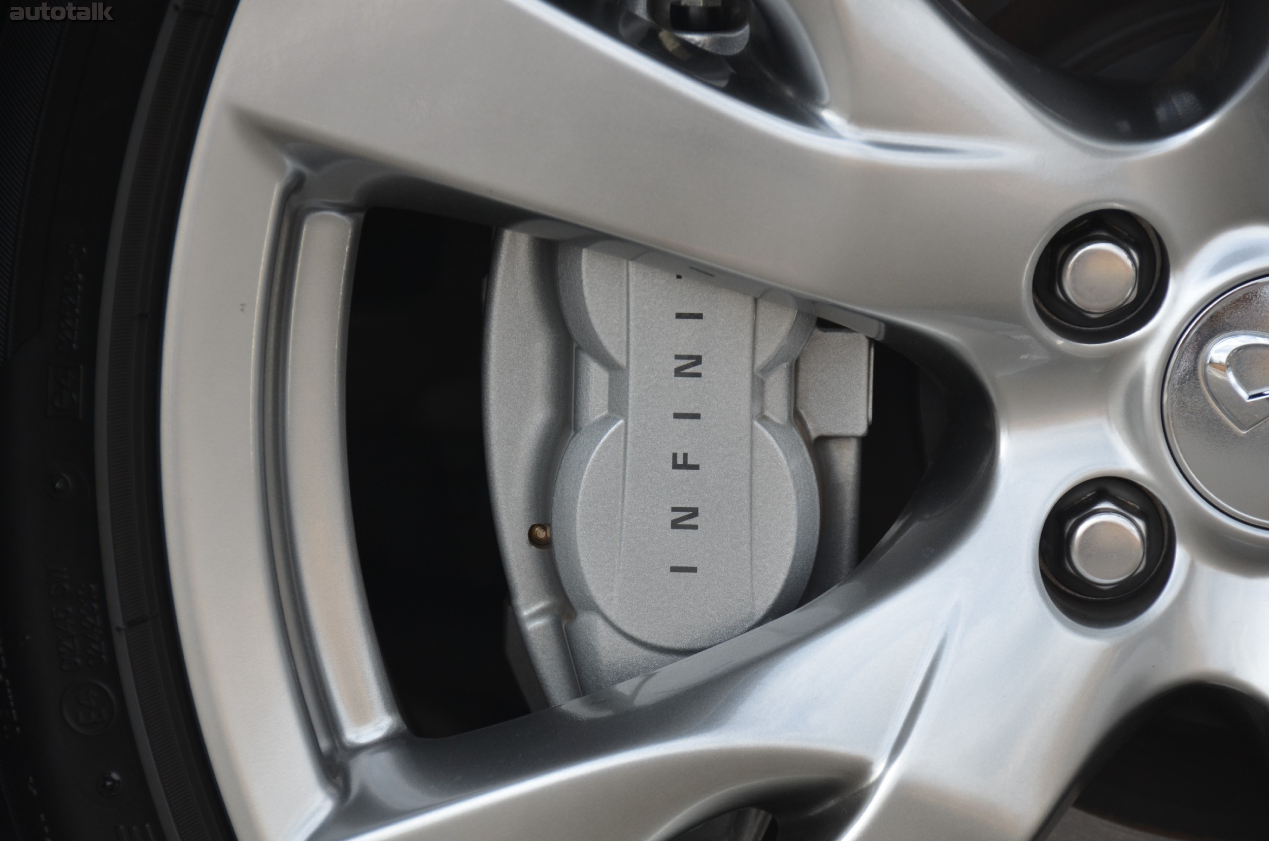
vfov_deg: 4.6
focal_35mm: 300
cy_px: 420
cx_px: 634
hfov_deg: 6.9
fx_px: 10553
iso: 360
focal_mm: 200
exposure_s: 1/500
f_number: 5.6
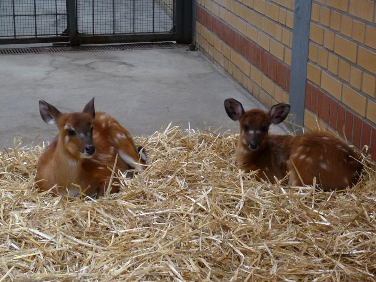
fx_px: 826
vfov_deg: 19.4
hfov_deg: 25.7
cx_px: 188
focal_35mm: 76
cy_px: 141
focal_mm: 9.8
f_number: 3.2
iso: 400
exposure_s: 1/30
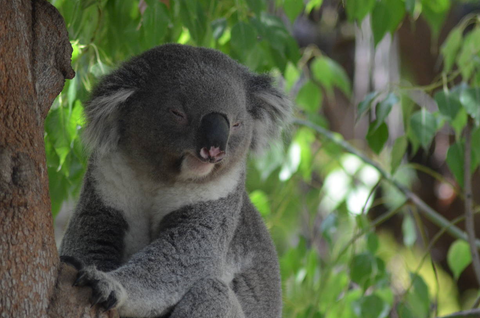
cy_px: 204
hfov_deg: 5.0
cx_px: 251
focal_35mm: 411
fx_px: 5469
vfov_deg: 3.3
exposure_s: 1/500
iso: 1000
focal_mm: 210
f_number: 4.8
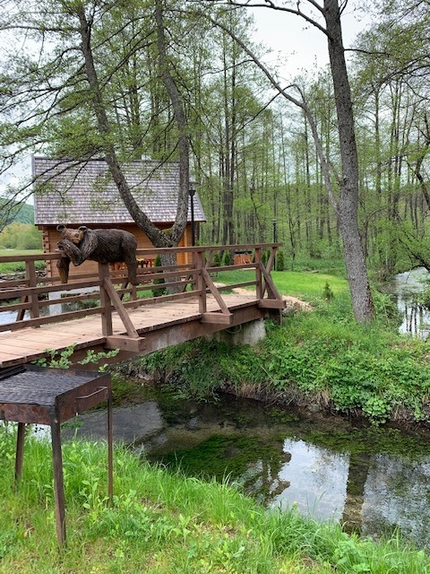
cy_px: 287
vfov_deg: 67.3
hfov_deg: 53.1
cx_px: 215
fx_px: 431
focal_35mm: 26
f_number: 1.8
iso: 25
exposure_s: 1/431
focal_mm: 4.25
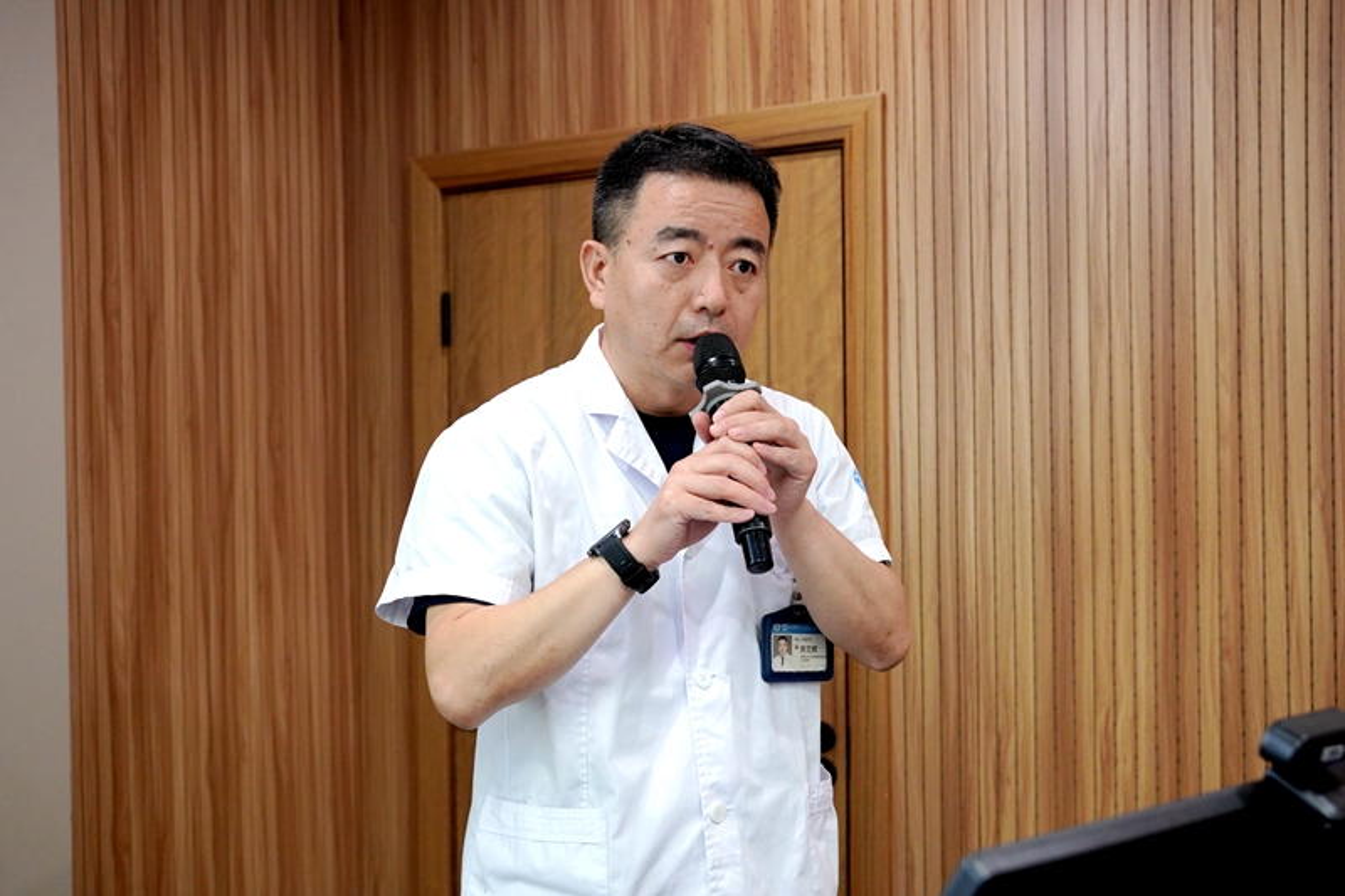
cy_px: 448
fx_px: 1371
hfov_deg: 52.3
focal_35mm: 37
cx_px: 672
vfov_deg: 36.2
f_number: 4
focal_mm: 36.7
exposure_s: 1/160
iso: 3200
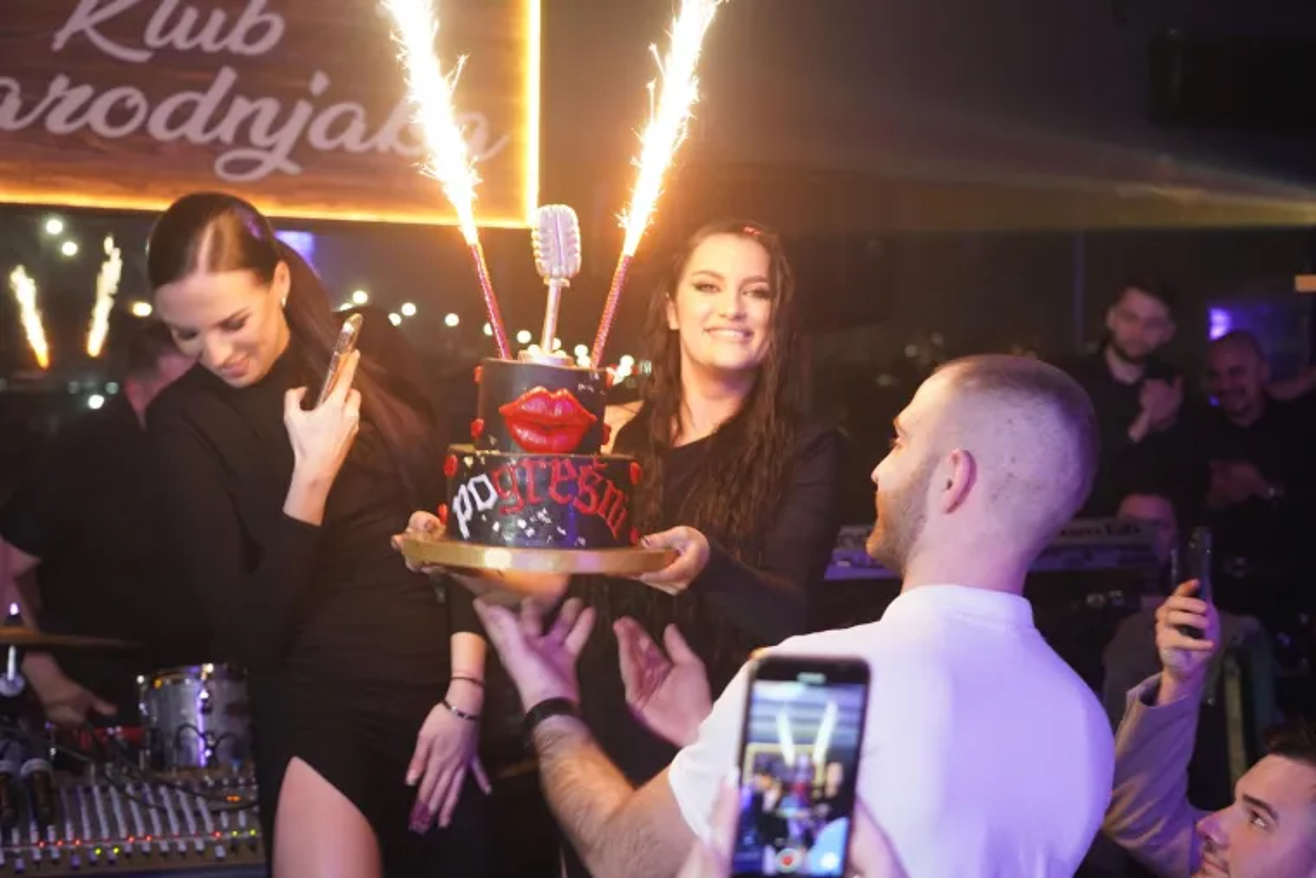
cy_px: 439
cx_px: 658
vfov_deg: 26.0
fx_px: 1901
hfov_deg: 38.2
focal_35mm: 52
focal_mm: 52
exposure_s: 1/30
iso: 4000
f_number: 4
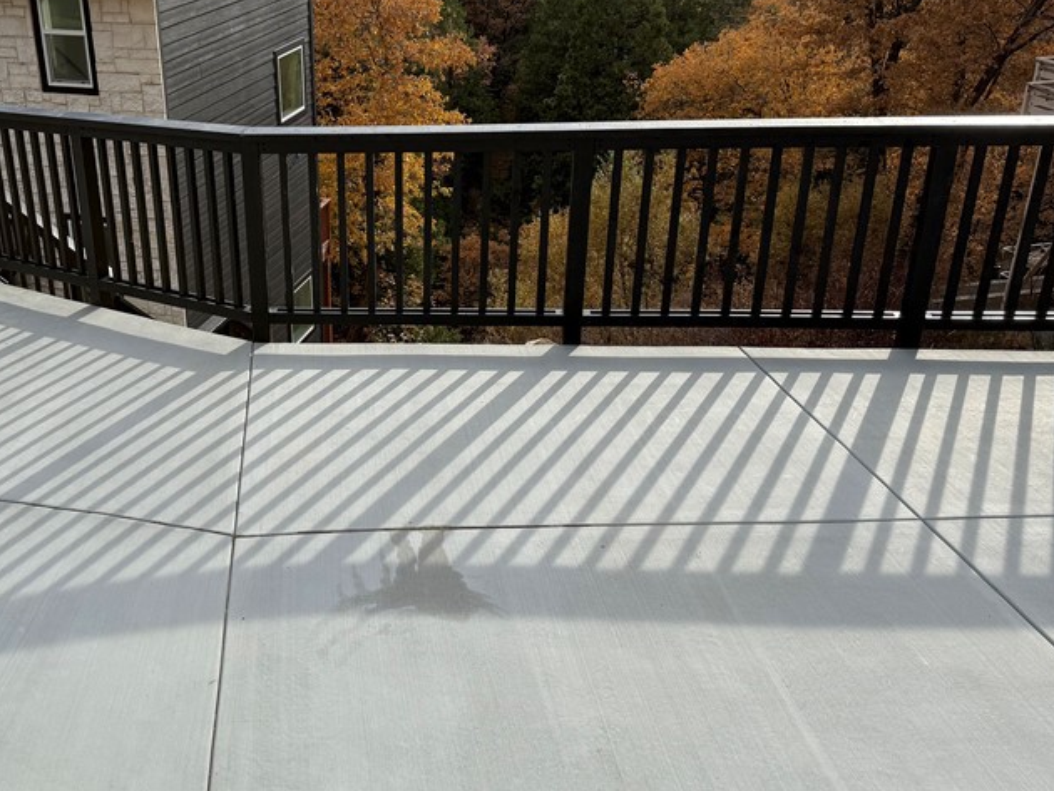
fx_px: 1188
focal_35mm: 39
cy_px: 353
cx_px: 311
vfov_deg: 36.8
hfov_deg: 46.7
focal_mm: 6.76
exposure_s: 1/2169
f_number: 1.78
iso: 80
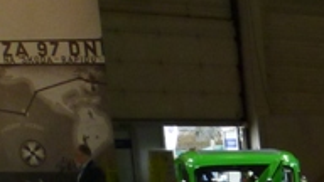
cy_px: 522
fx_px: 1246
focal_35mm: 145
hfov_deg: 12.5
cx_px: 709
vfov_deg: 7.5
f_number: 2.8
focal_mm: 4.5
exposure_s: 1/200
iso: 160
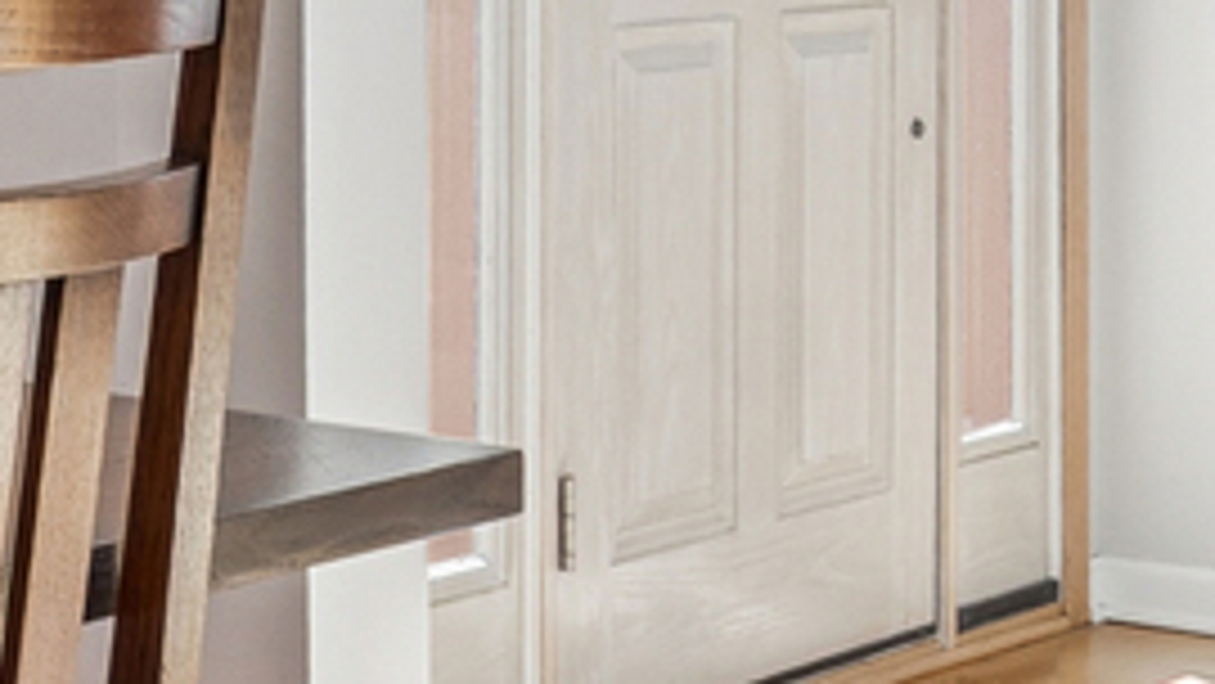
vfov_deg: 10.5
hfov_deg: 17.8
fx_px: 3641
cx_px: -315
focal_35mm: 113
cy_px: -166
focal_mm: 12
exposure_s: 1/30
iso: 250
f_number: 8
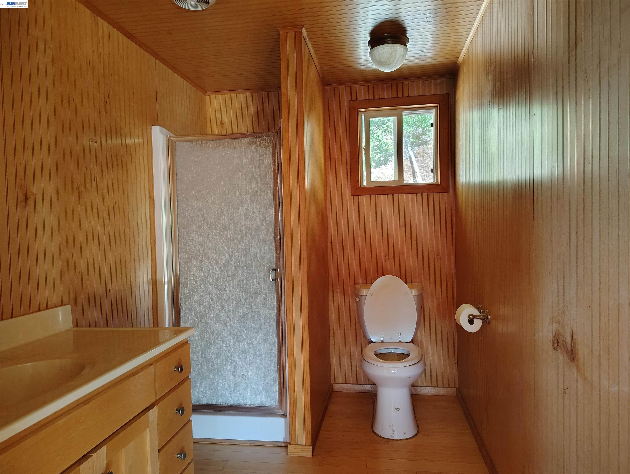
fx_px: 437
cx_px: 315
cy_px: 237
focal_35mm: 24
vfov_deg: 56.9
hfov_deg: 71.5
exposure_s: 1/40
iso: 1522
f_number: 1.8
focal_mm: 5.56
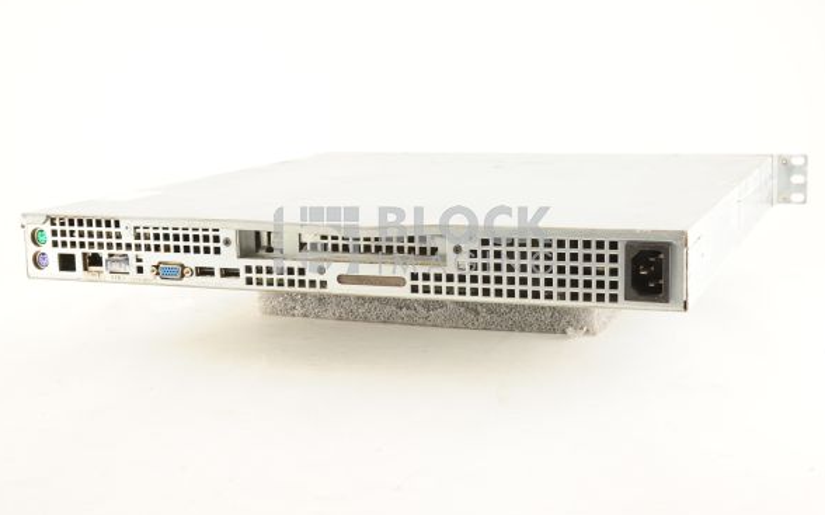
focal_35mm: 52
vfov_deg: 24.8
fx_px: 1169
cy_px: 241
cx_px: 414
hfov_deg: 38.9
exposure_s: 1/160
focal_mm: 50
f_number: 10
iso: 1600
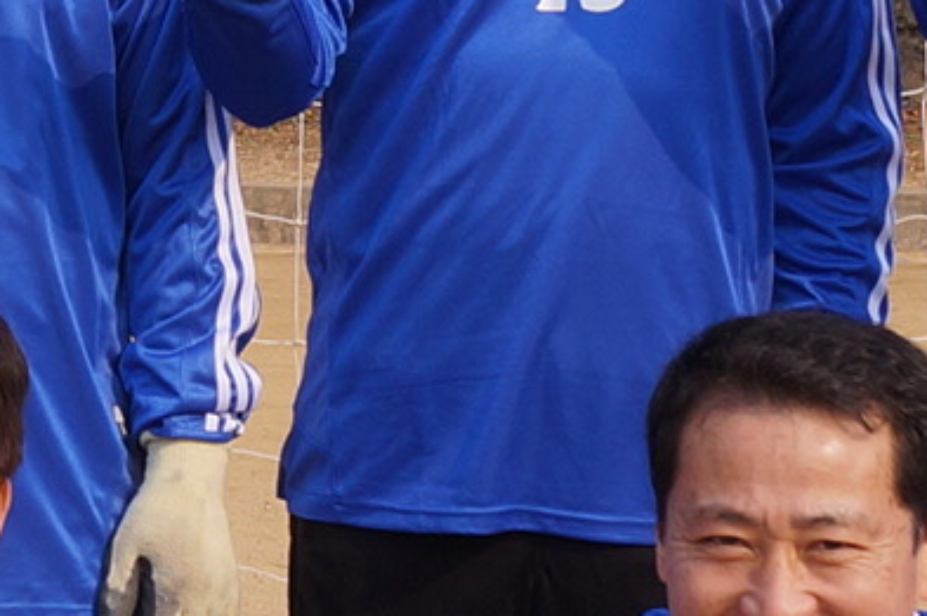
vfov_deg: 5.6
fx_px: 6249
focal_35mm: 243
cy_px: 21
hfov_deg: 8.4
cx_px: -222
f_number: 8
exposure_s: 1/250
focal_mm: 26
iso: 100
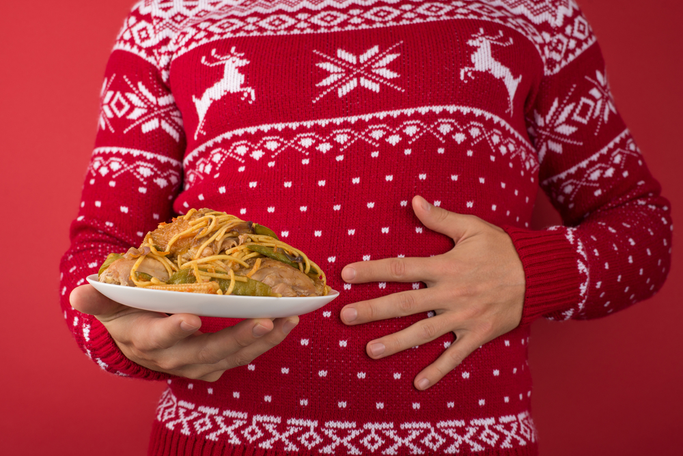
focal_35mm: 50
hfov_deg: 39.6
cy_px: 228
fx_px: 949
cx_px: 342
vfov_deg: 27.0
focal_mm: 50
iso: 100
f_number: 8
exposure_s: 1/125
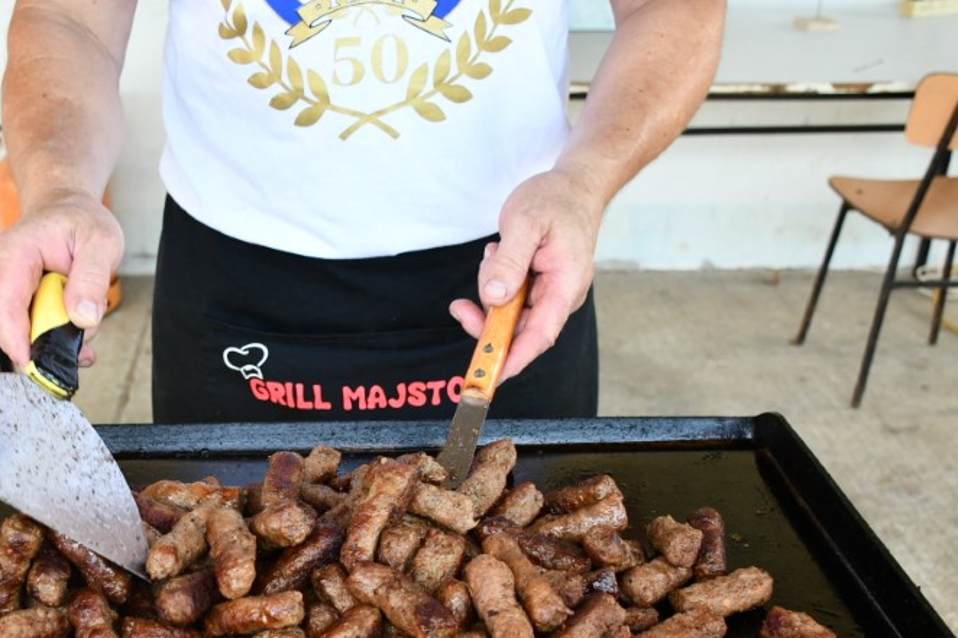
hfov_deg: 41.4
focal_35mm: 47
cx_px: 324
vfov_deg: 28.4
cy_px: 435
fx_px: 1250
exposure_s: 1/200
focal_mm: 18
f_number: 3.5
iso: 800
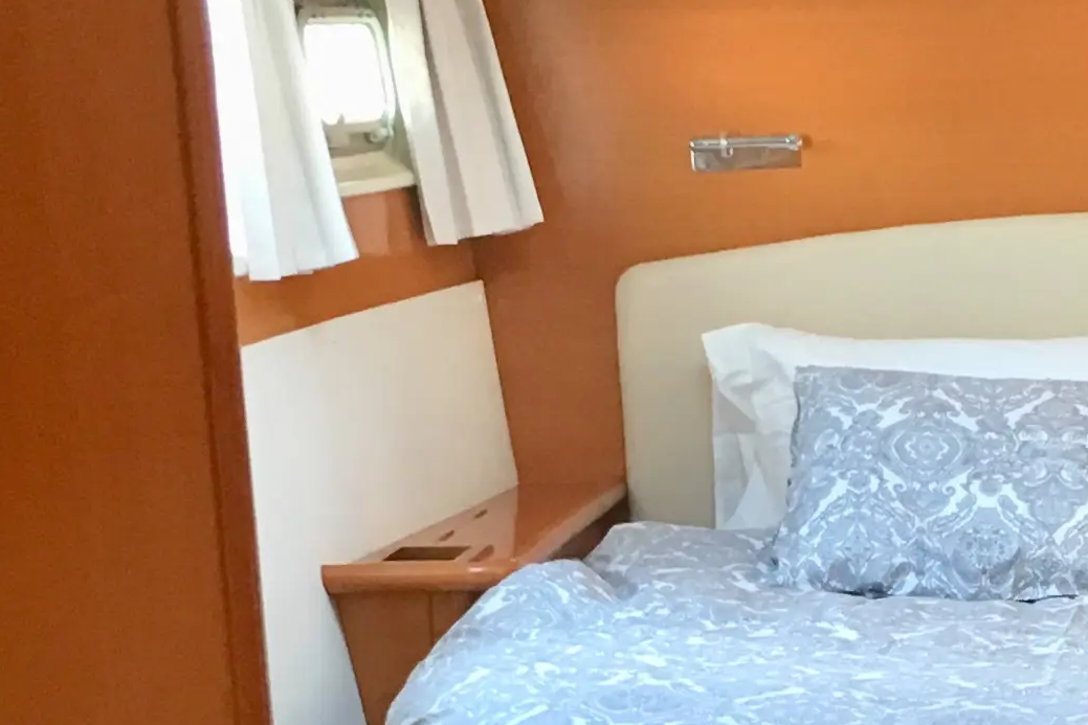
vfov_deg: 11.3
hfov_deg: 17.2
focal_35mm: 117
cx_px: 985
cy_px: 1075
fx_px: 3536
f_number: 2.2
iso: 125
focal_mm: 4.15
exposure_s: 1/33
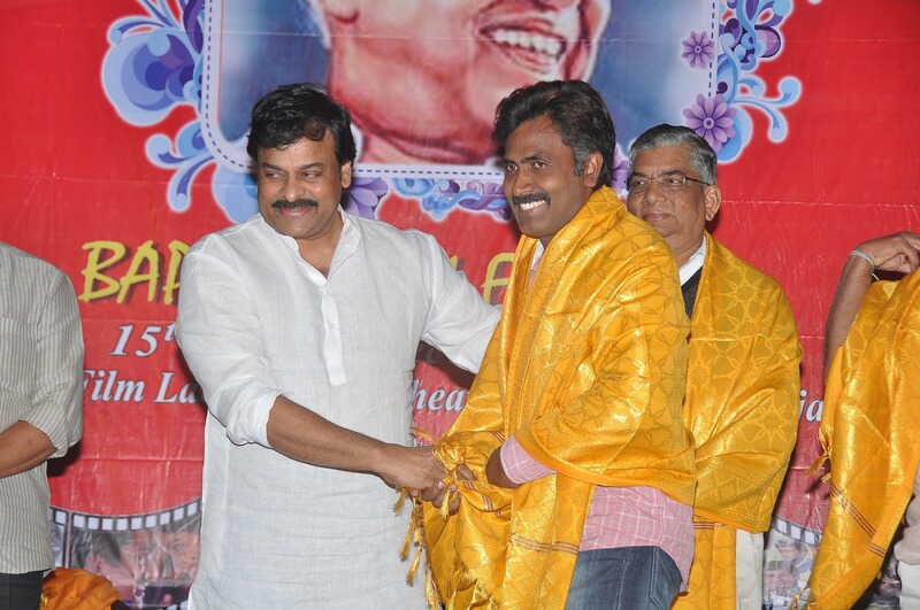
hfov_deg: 20.9
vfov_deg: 14.0
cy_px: 305
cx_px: 460
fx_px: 2488
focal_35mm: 98
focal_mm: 65
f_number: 5
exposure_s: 1/125
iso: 250
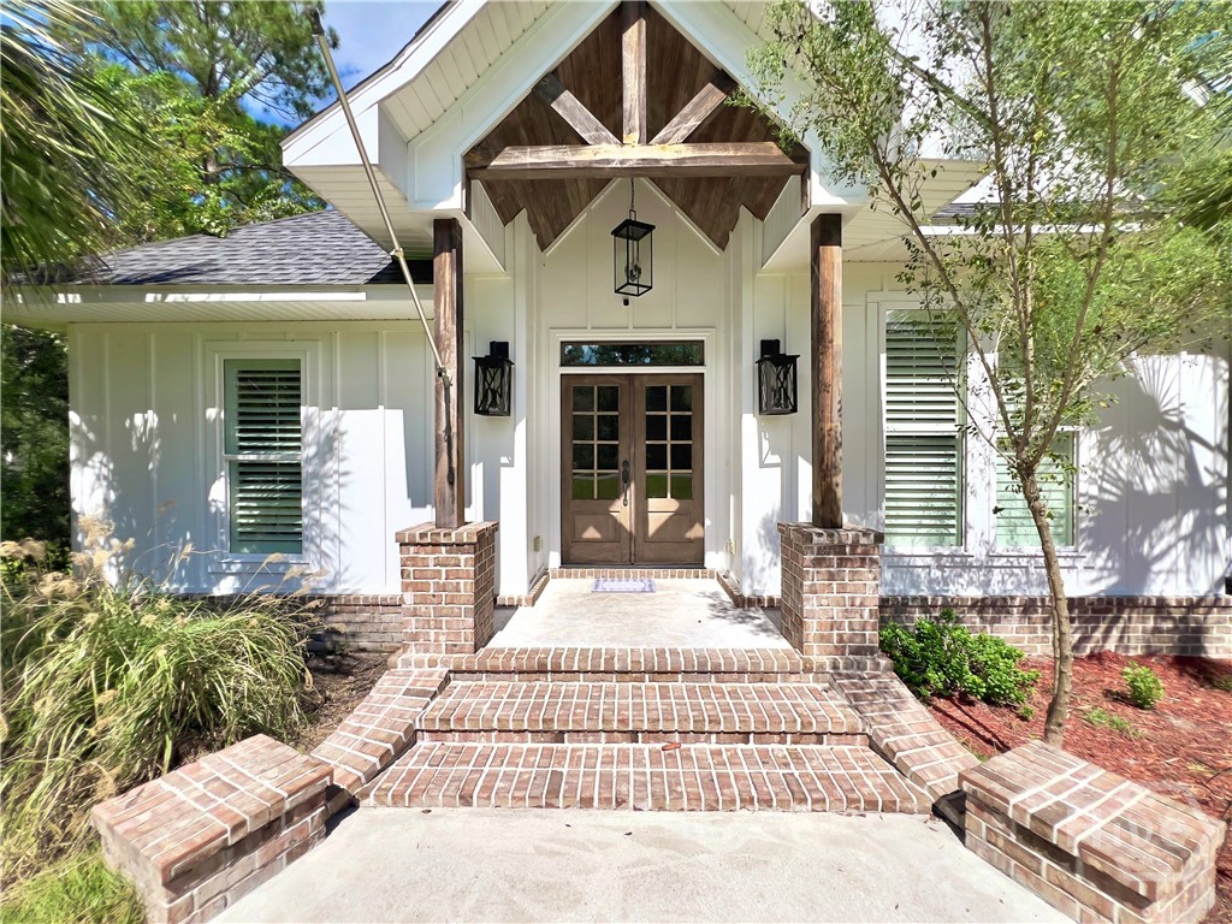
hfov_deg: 106.2
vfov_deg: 89.9
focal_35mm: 13
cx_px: 616
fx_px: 463
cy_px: 462
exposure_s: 1/2016
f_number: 1.8
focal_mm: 1.57
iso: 32
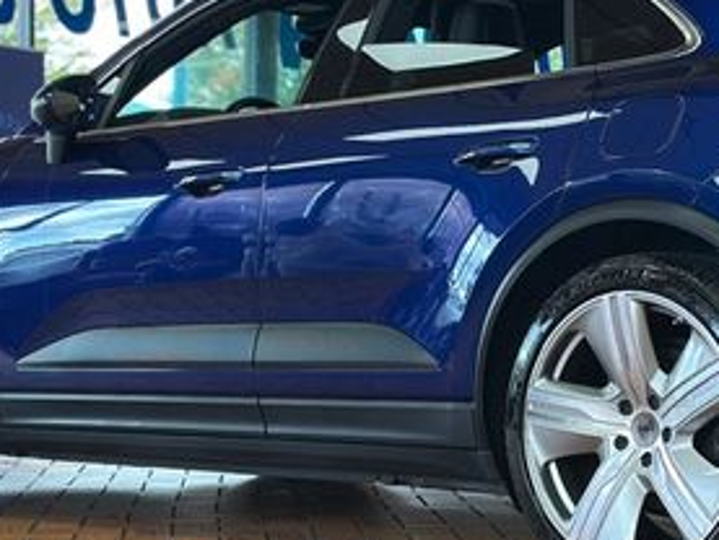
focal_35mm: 111
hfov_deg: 17.6
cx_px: 530
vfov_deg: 13.3
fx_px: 2307
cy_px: 247
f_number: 1.78
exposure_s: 1/120
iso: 100
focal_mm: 6.86
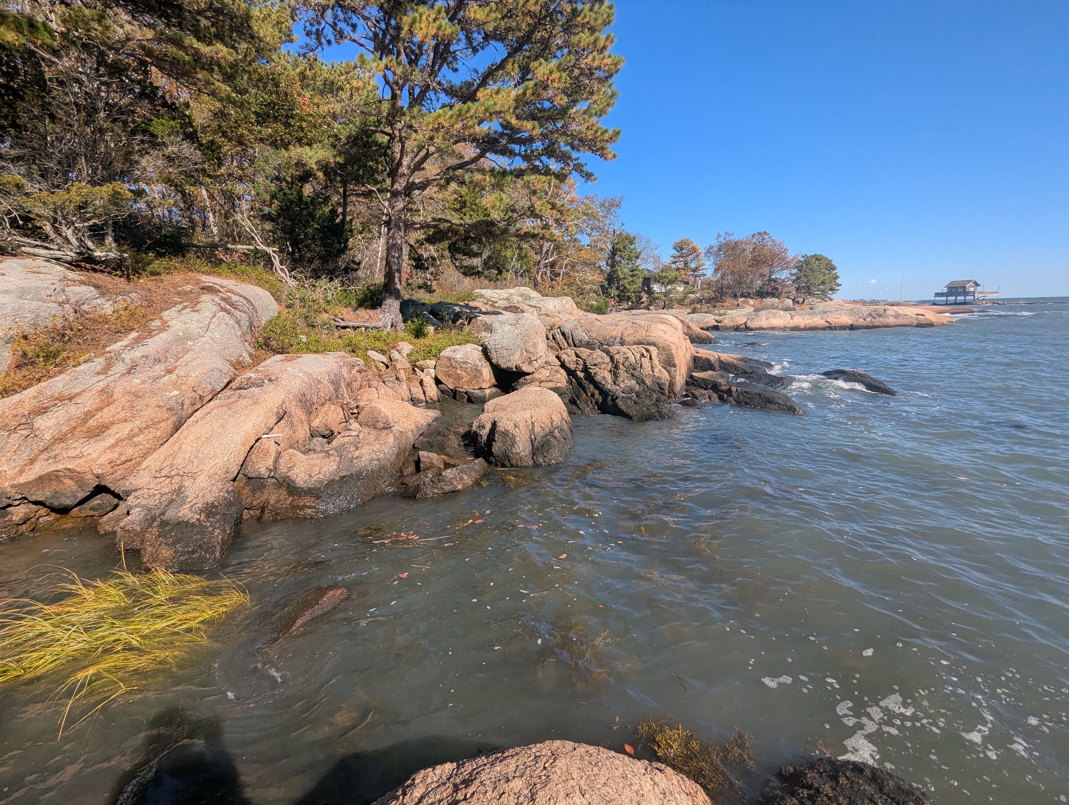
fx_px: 495
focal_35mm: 16
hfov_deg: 94.4
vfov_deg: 78.2
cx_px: 534
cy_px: 402
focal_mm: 2.35
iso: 48
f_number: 2.2
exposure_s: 1/1290
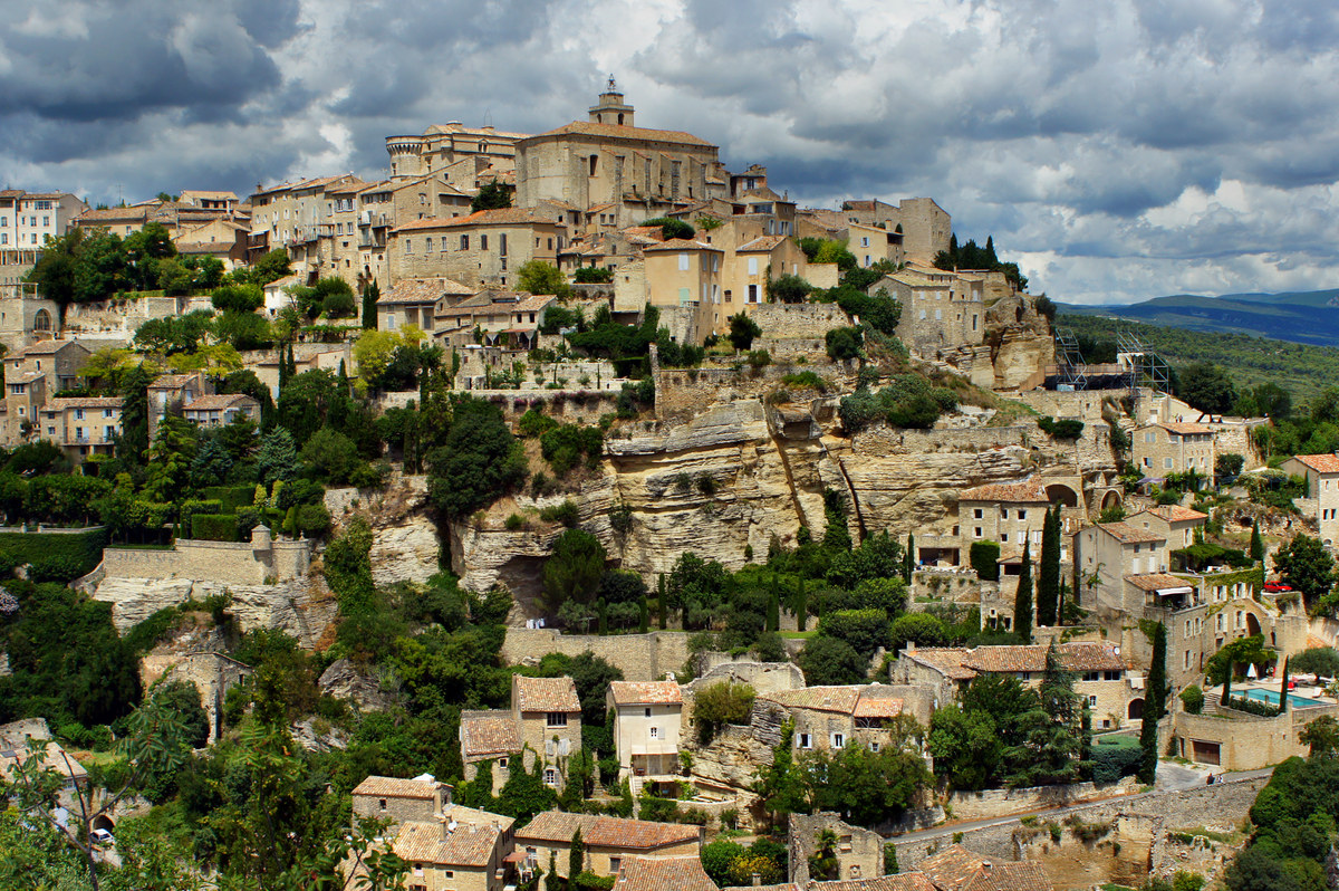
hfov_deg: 46.4
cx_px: 670
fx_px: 1561
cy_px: 446
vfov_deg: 31.8
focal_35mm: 42
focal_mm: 28
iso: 200
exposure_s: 1/100
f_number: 11
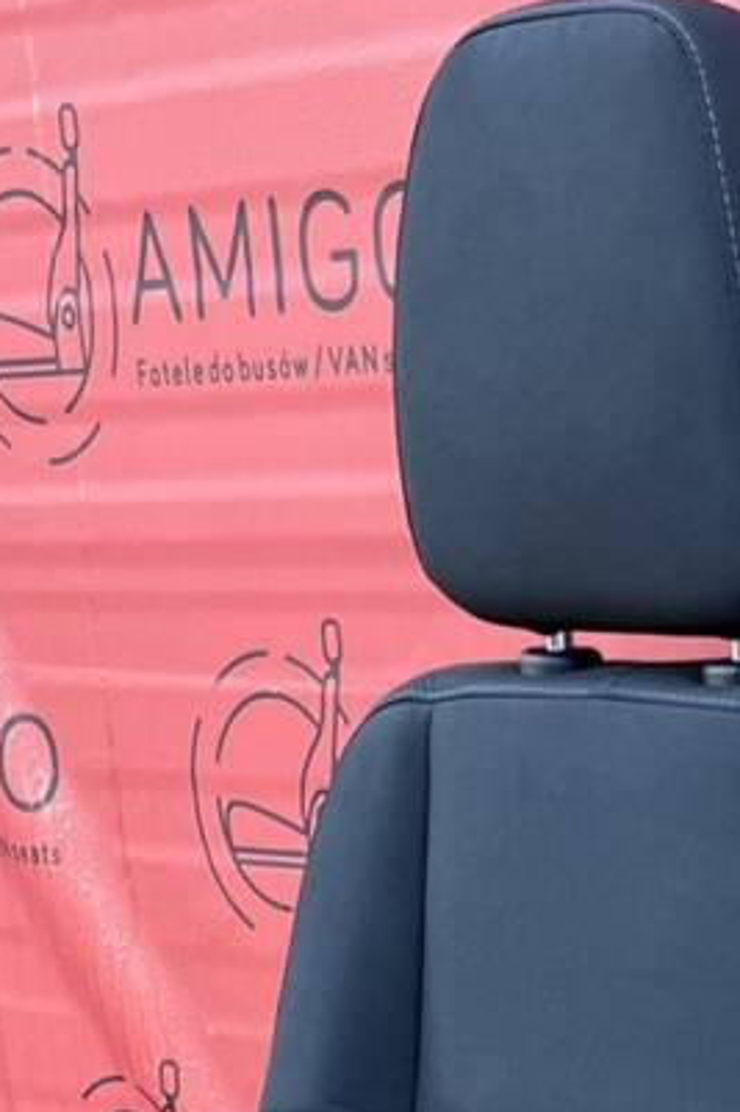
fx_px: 3333
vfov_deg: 16.2
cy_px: 1966
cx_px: 898
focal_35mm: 108
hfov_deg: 12.4
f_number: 1.6
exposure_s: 1/121
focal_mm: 5.1
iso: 50
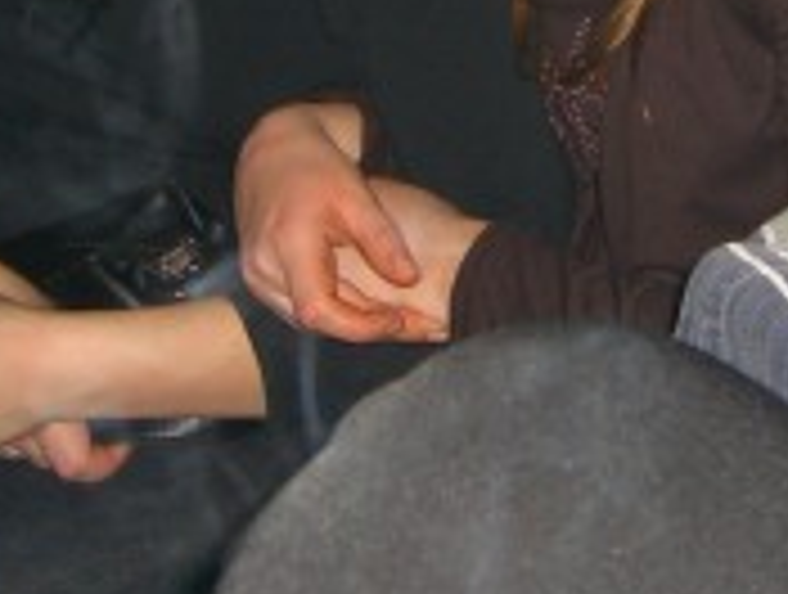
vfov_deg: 11.2
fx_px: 2965
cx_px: 734
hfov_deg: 14.9
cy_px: -166
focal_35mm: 130
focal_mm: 7.9
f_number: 2.8
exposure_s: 1/60
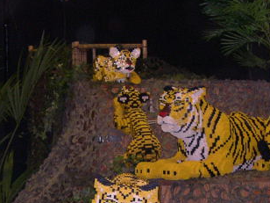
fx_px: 1154
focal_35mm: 148
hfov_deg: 13.3
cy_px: 230
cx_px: 163
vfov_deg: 9.9
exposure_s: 1/60
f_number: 3.4
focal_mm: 12.2
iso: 368
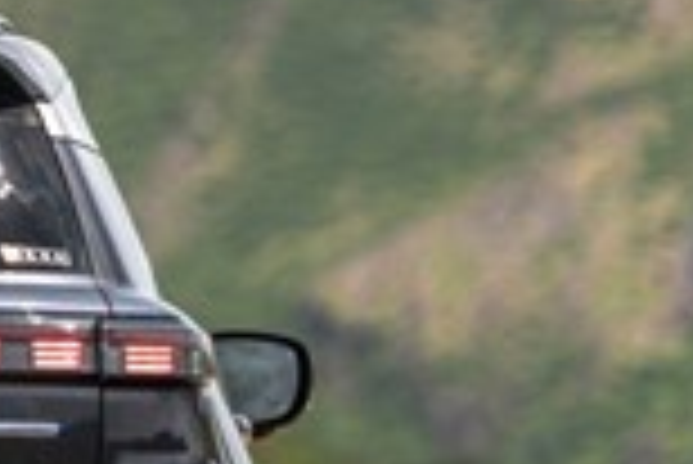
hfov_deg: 3.5
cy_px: 396
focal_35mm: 585
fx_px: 11272
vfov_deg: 2.4
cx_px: -378
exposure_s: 1/1000
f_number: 2.8
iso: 50
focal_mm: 150
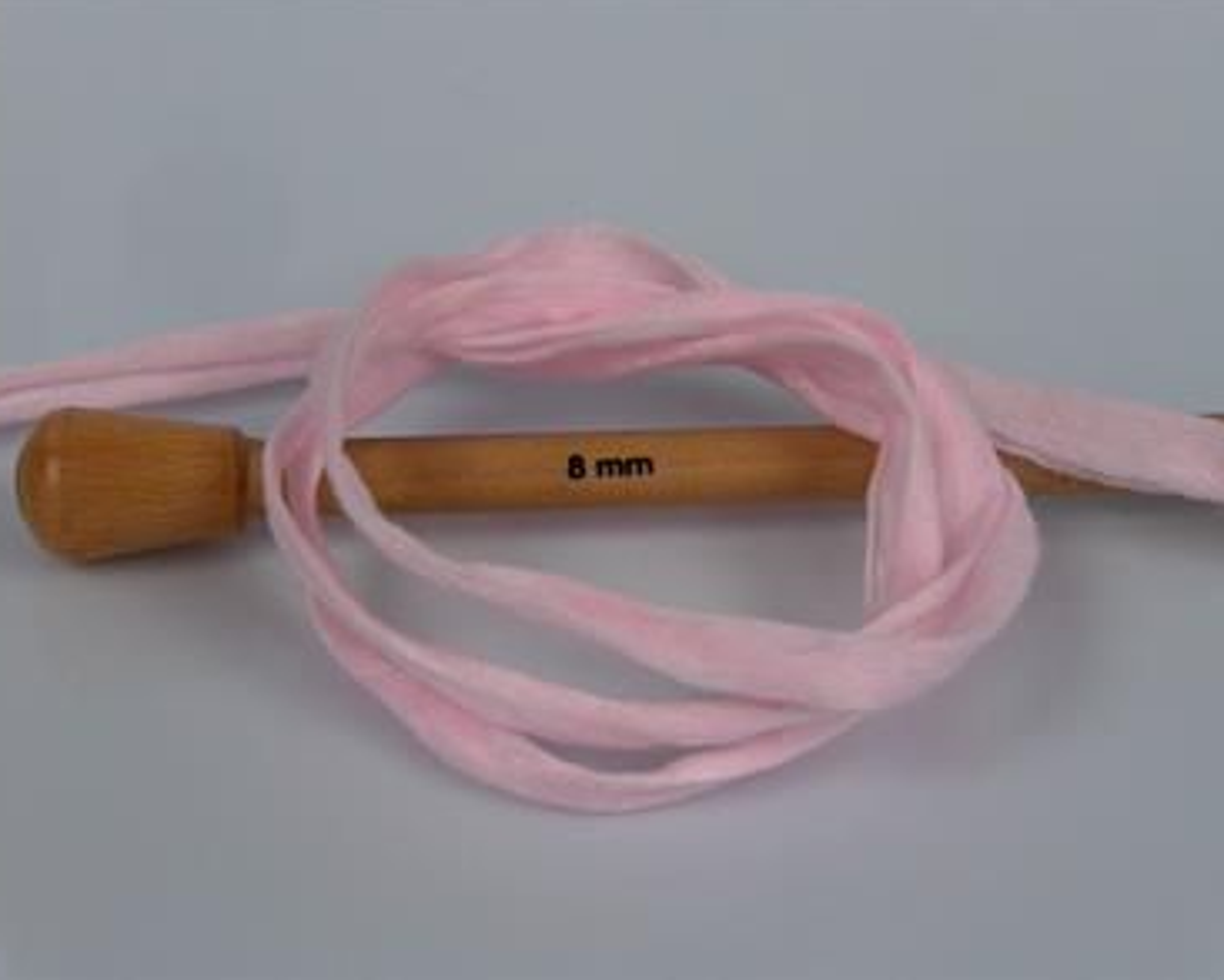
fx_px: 2355
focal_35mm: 65
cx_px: 622
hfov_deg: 29.1
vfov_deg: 23.5
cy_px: 487
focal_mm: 12.53
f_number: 2.9
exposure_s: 1/96.1
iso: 100
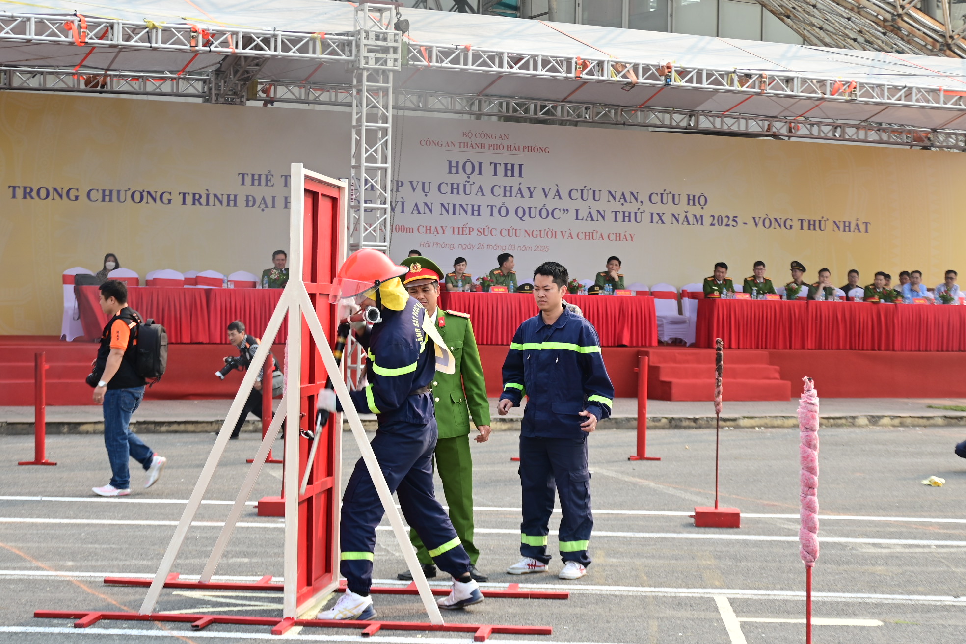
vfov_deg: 20.3
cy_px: 322
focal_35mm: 67
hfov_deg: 30.1
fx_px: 1798
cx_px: 483
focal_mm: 45
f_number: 5
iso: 125
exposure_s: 1/200
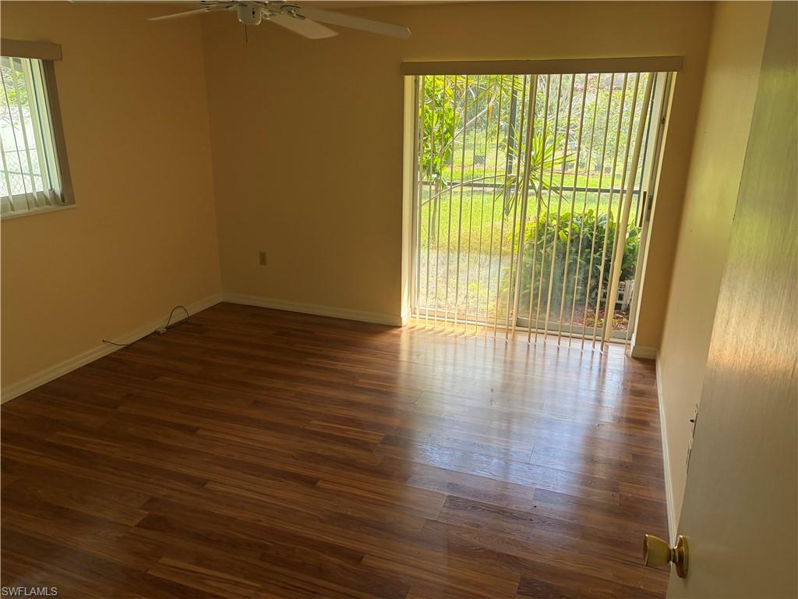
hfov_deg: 67.3
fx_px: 599
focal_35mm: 26
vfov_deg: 53.1
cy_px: 300
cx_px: 399
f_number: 1.6
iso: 80
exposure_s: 1/204
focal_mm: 5.96
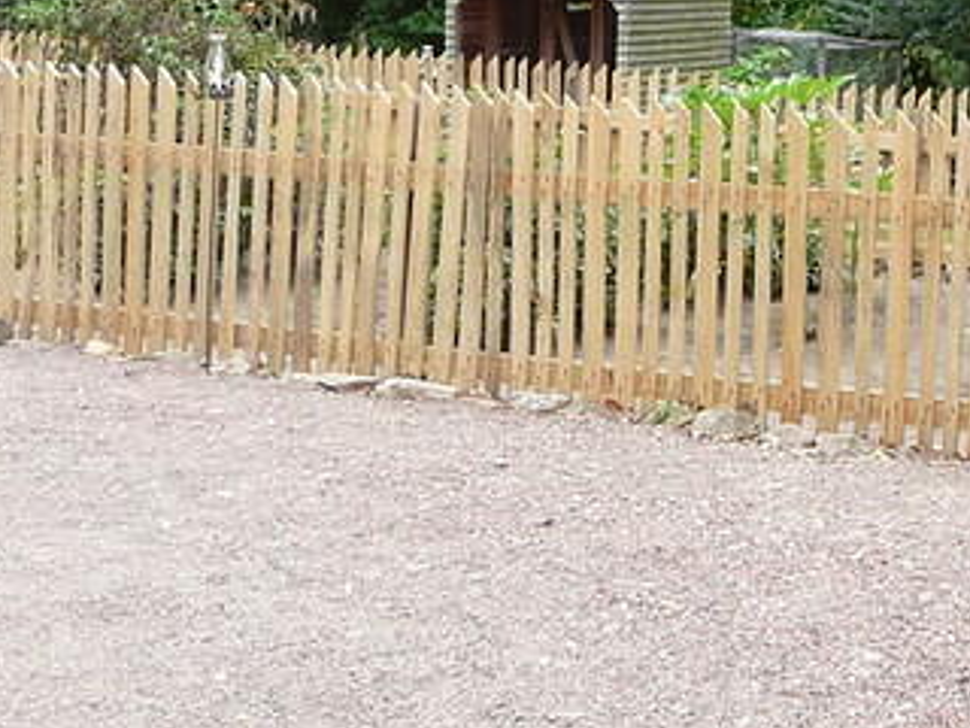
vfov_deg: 19.6
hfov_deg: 25.4
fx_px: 2074
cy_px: 85
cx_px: 903
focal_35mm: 74
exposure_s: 1/100
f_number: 3.6
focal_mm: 4.8
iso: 100
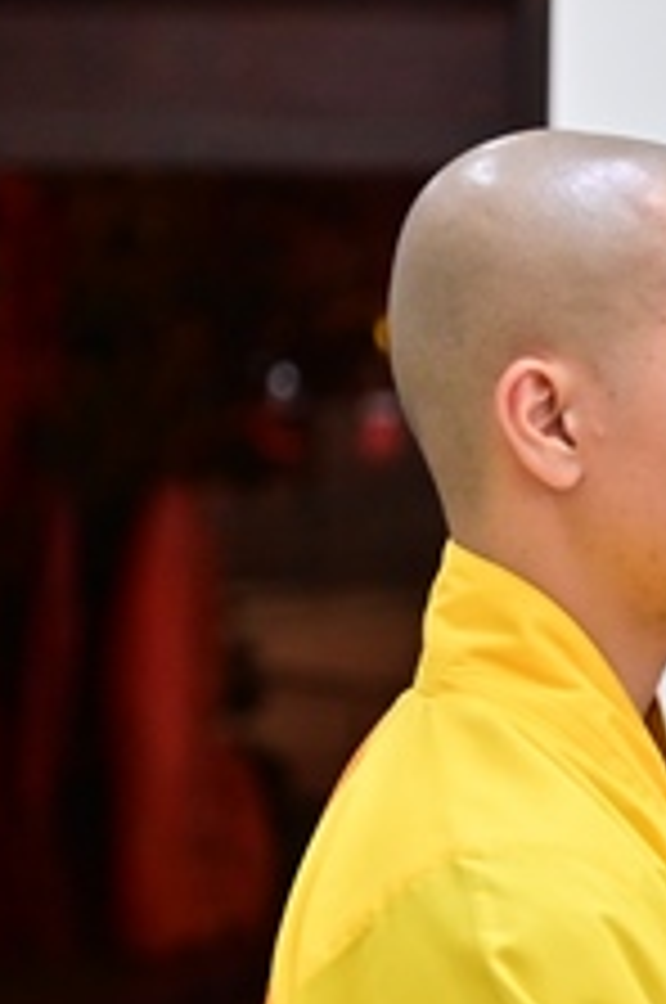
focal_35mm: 219
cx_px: 1260
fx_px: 6096
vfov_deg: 9.4
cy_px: 799
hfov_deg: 6.1
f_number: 4
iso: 1600
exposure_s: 1/50
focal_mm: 75
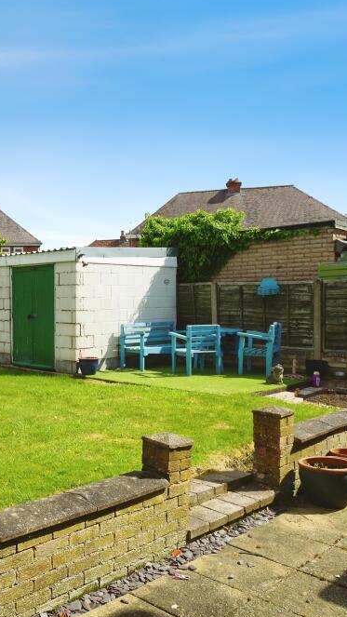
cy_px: 305
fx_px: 556
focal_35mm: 34
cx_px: 31
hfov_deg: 32.8
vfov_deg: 58.0
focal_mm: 14
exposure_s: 1/125
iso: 100
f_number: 11
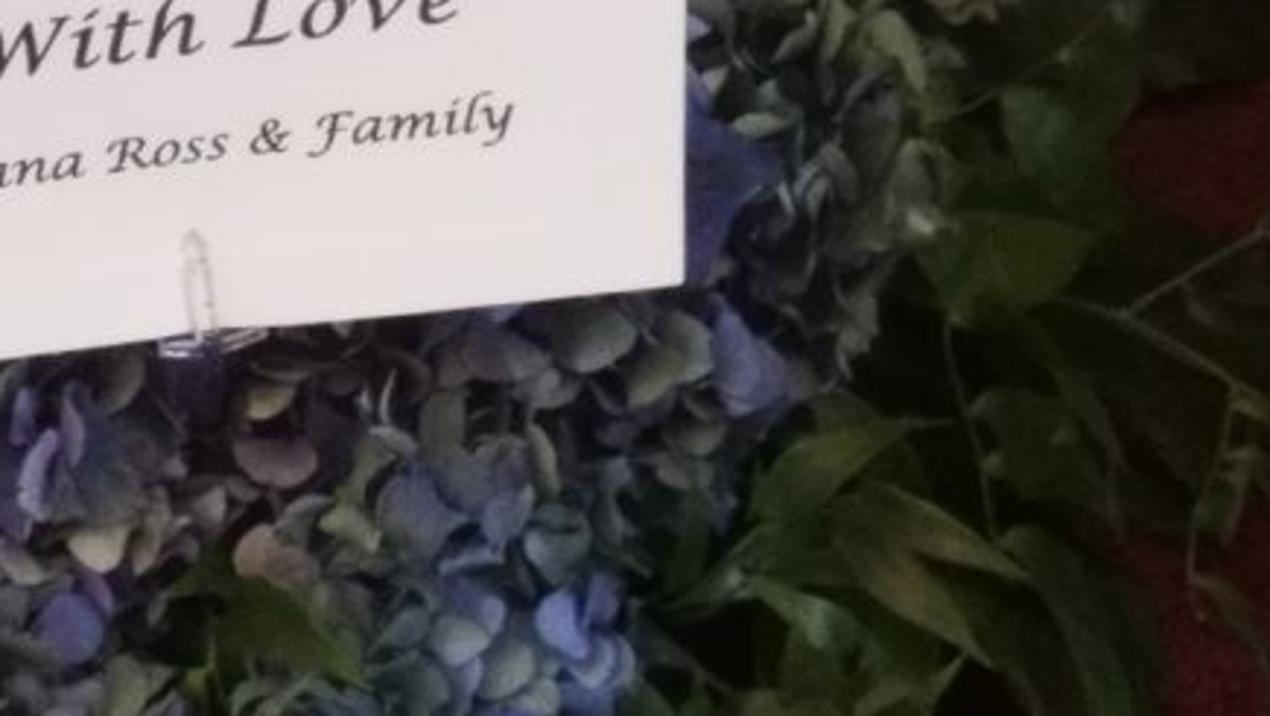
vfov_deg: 23.1
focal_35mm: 50
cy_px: 18
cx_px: 359
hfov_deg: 40.4
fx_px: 1684
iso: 320
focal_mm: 4.2
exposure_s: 1/60
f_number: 1.7
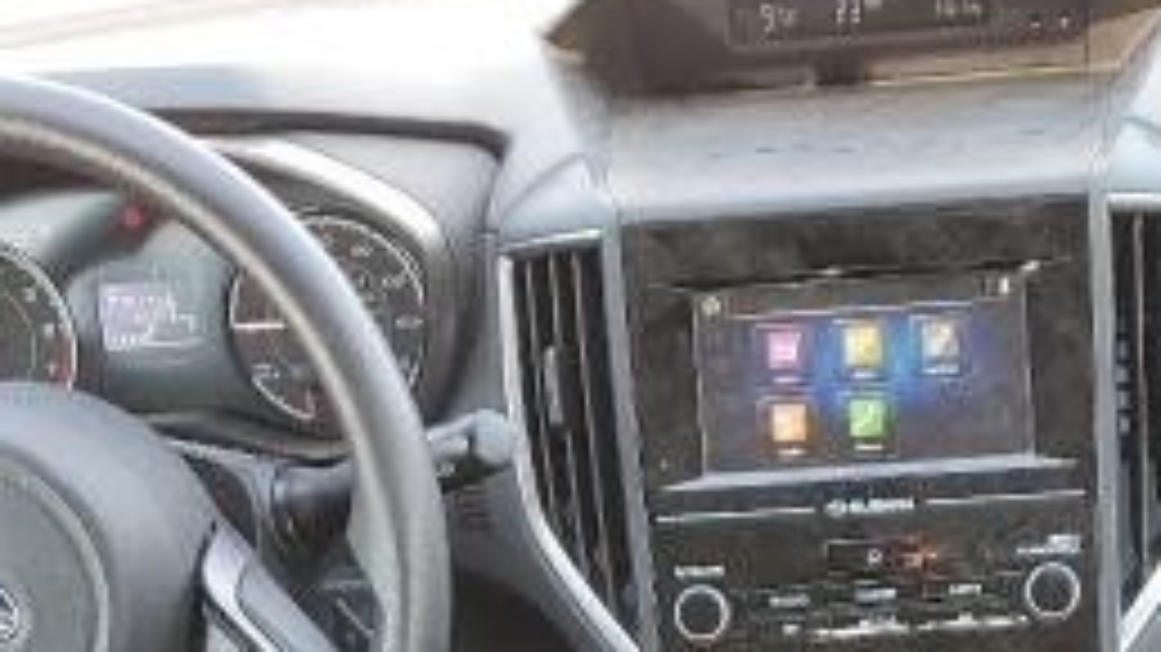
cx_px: 936
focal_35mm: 88
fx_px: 2709
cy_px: 1214
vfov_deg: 12.4
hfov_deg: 23.8
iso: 69
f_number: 1.5
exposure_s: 1/120
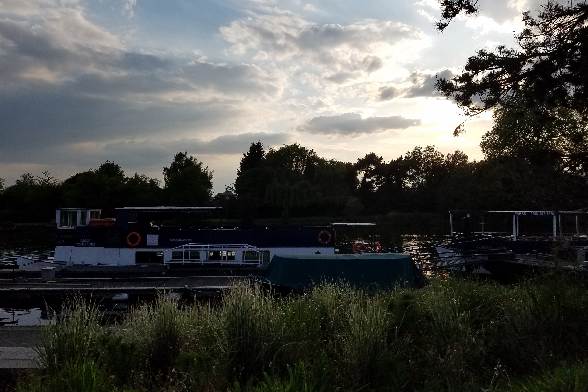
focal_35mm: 28
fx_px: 457
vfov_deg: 46.4
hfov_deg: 65.5
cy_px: 182
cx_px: 291
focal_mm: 4.2
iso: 50
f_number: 1.7
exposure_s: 1/4896
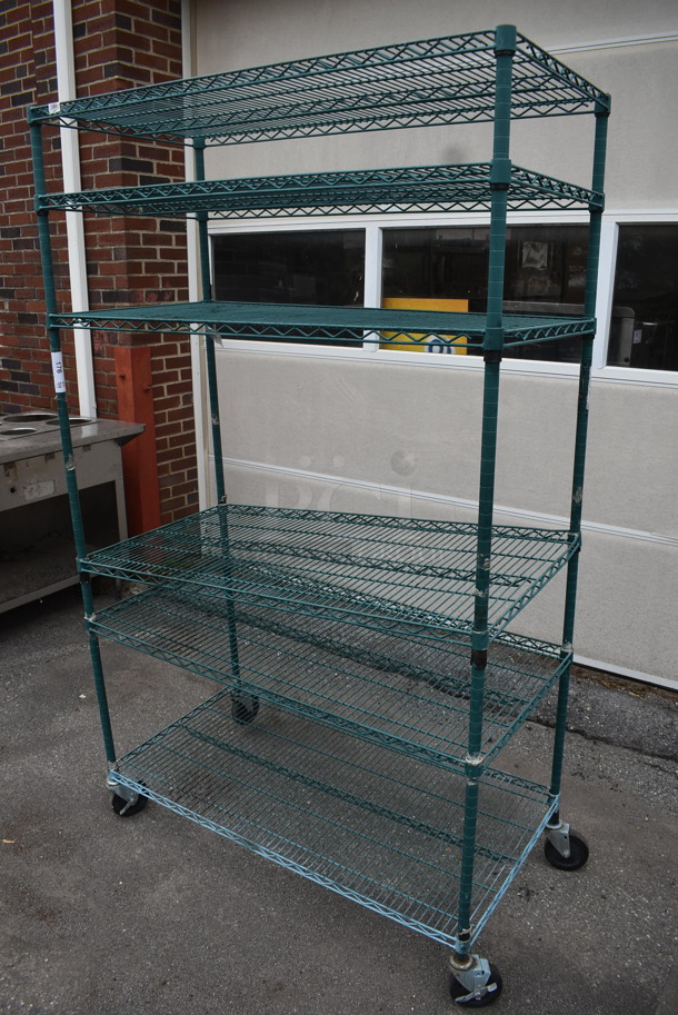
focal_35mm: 27
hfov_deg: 48.0
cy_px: 508
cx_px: 339
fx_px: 762
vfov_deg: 67.3
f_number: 5.6
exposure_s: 1/125
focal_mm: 18
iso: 250
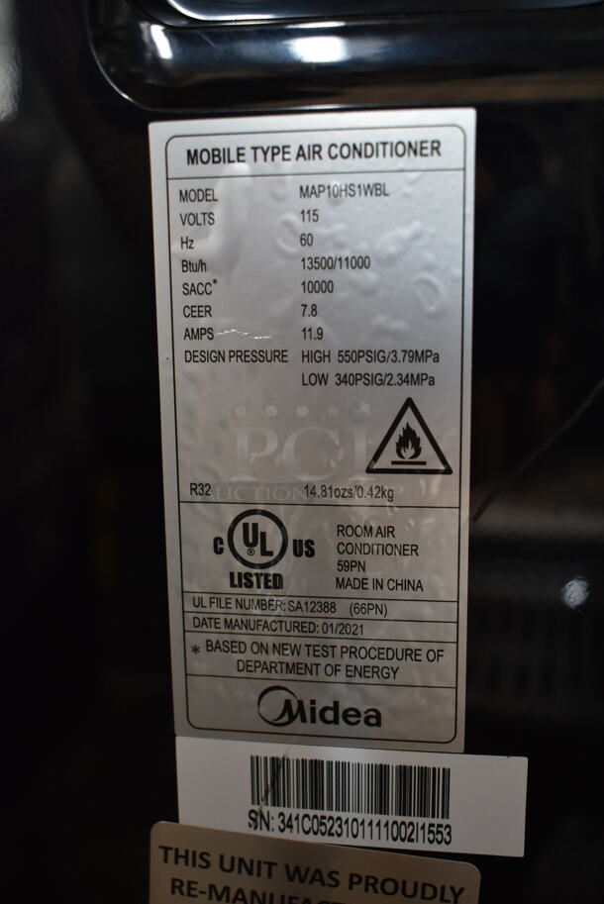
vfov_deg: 51.3
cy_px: 452
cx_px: 302
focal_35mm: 38
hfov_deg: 35.5
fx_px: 942
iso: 1000
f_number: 4
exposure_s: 1/40
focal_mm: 25
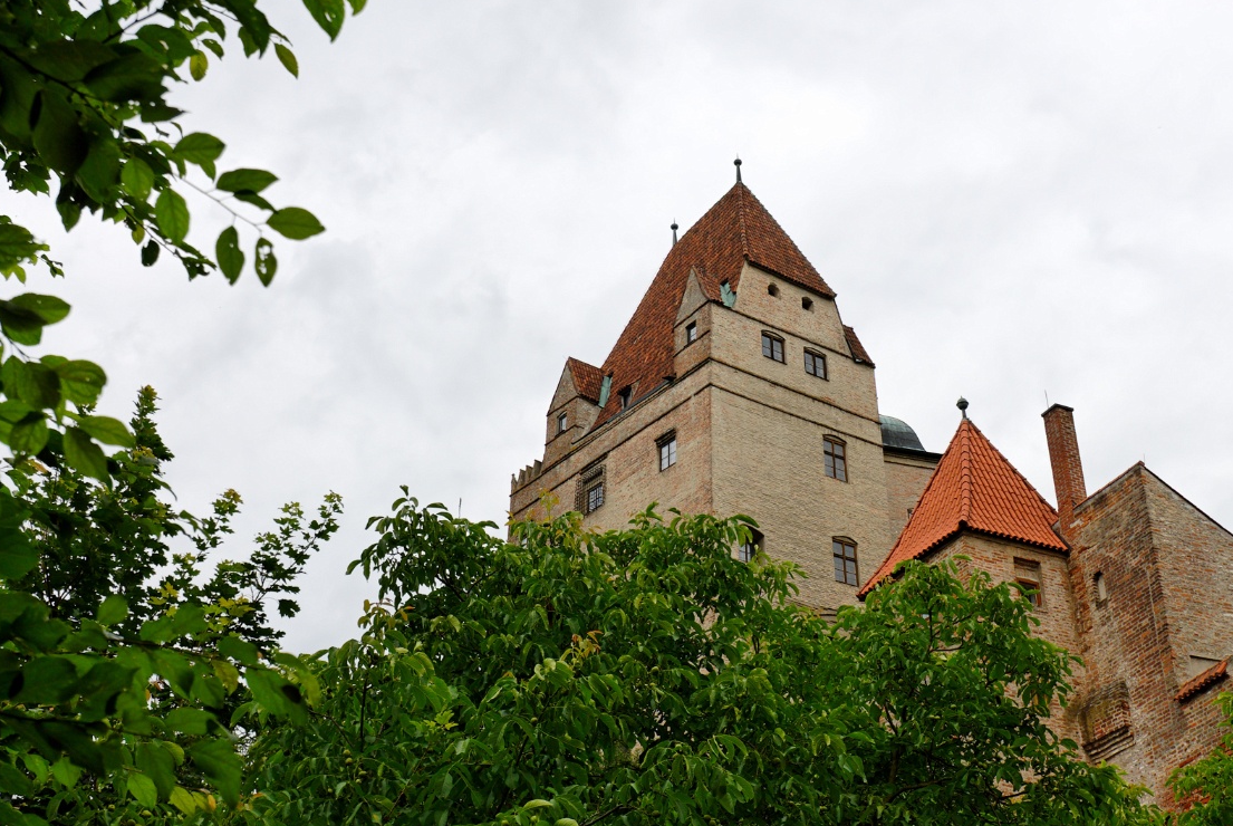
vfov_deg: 31.3
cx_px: 726
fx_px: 1475
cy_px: 388
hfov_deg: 45.2
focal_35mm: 43
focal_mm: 24
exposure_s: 1/250
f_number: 8
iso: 100
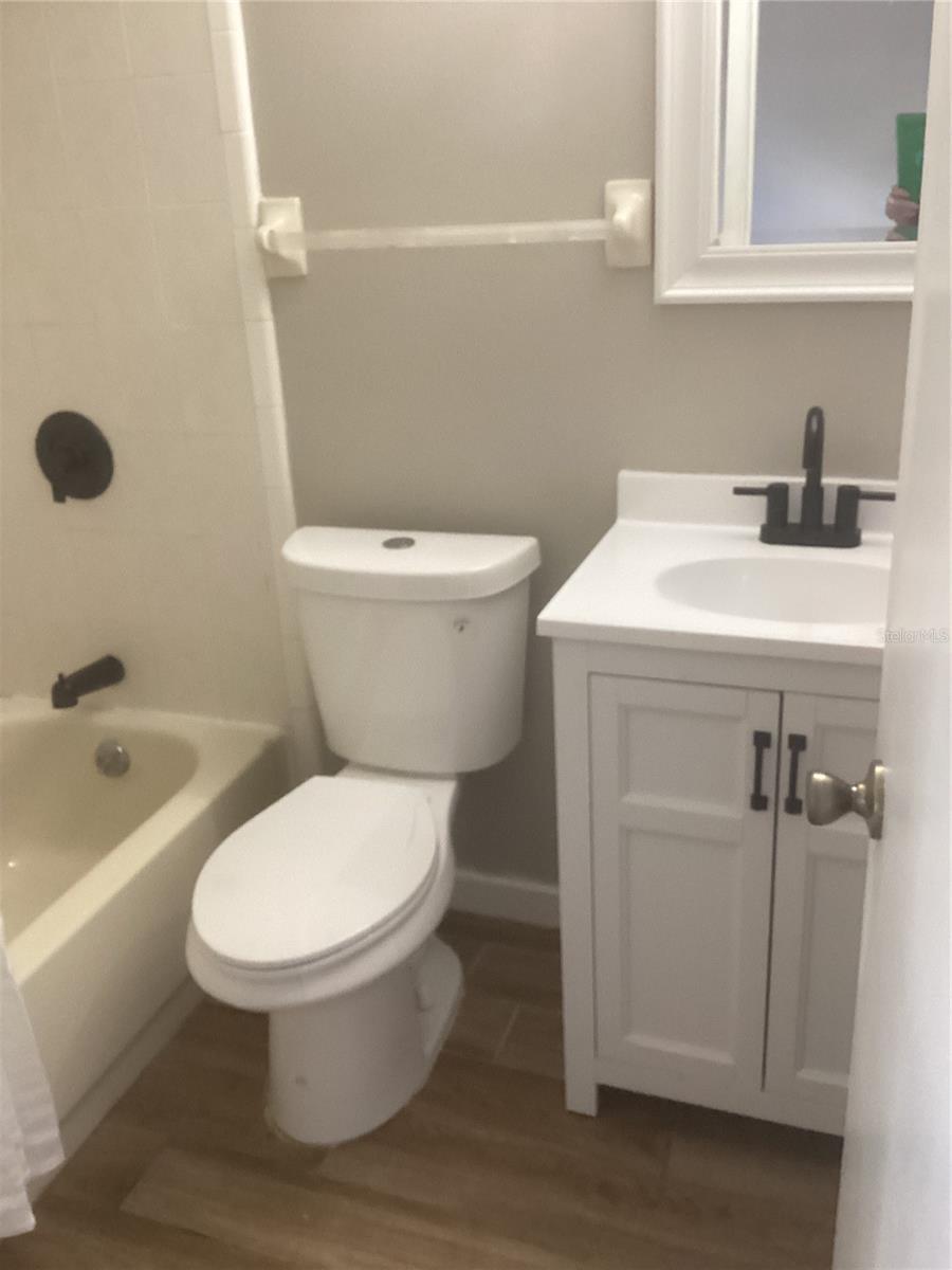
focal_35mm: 31
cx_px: 476
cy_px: 635
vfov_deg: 58.4
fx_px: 1137
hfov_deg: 45.4
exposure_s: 1/60
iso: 250
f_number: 2.4
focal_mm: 3.3
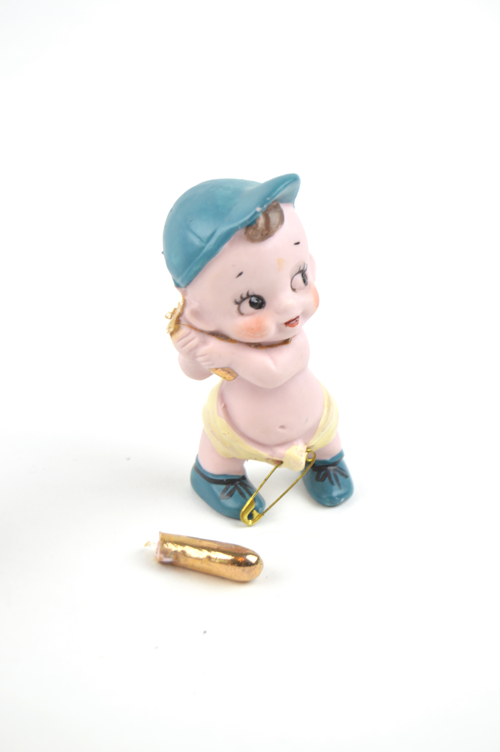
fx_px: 1628
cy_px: 376
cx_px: 250
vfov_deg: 26.0
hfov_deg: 17.5
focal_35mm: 78
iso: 100
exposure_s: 1/25
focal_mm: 52
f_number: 6.3
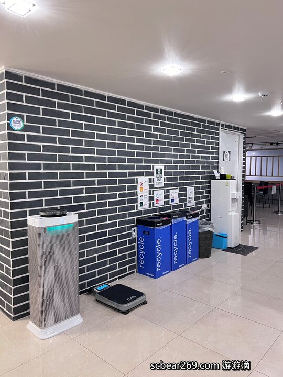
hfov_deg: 53.1
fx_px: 283
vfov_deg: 67.3
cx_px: 142
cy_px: 188
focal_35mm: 26
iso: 400
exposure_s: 1/40
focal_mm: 5.7
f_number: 1.5
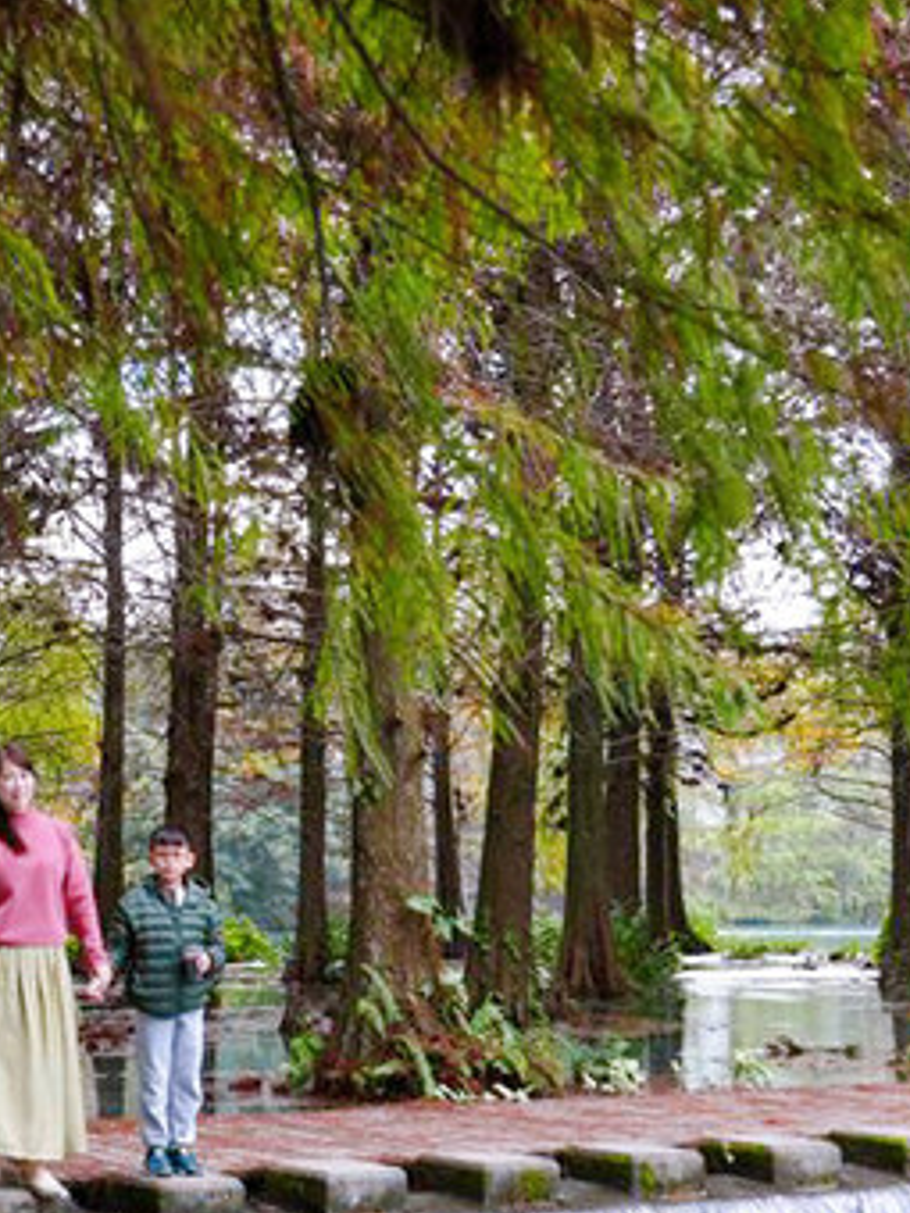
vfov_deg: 26.9
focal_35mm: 72
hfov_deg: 20.2
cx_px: 196
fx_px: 2524
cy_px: 792
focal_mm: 30
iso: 200
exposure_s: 1/30
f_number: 4
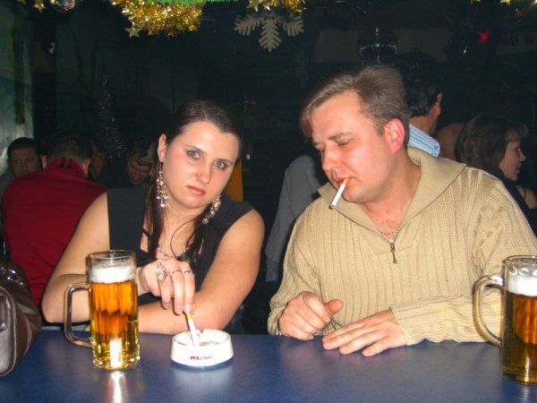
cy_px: 202
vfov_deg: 37.7
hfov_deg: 49.0
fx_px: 589
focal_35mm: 38
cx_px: 268
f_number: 2.8
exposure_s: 1/60
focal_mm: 7.9
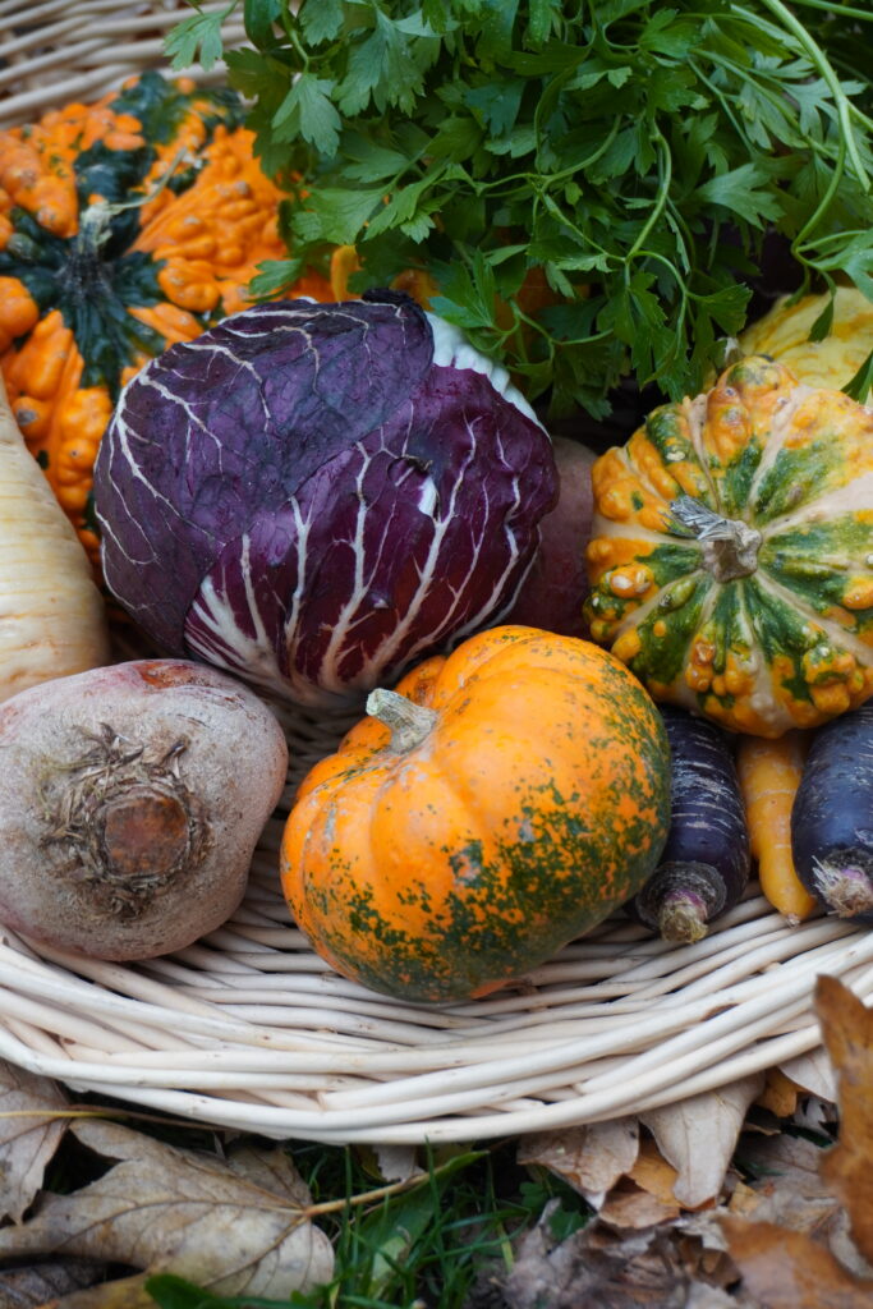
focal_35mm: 63
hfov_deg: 21.6
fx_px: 2291
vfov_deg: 31.9
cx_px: 436
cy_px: 654
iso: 500
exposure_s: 1/160
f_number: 5.6
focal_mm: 42
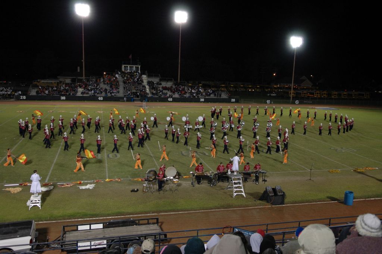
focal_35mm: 33
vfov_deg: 39.9
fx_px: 350
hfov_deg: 57.3
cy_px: 127
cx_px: 191
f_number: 2.8
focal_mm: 22
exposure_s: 1/60
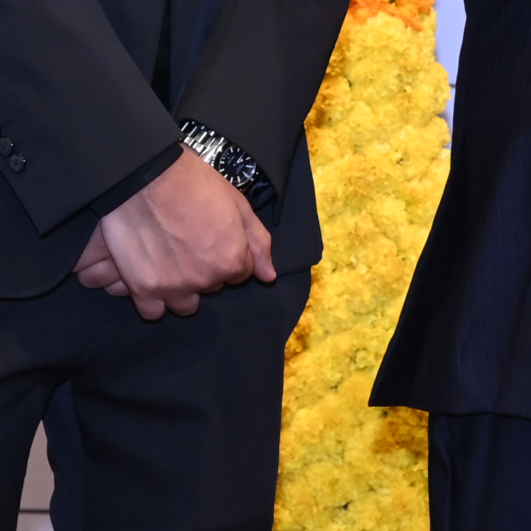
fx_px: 4478
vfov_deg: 6.7
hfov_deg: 6.6
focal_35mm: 258
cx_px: 1051
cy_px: -231
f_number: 5.6
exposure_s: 1/125
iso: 1250
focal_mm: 49
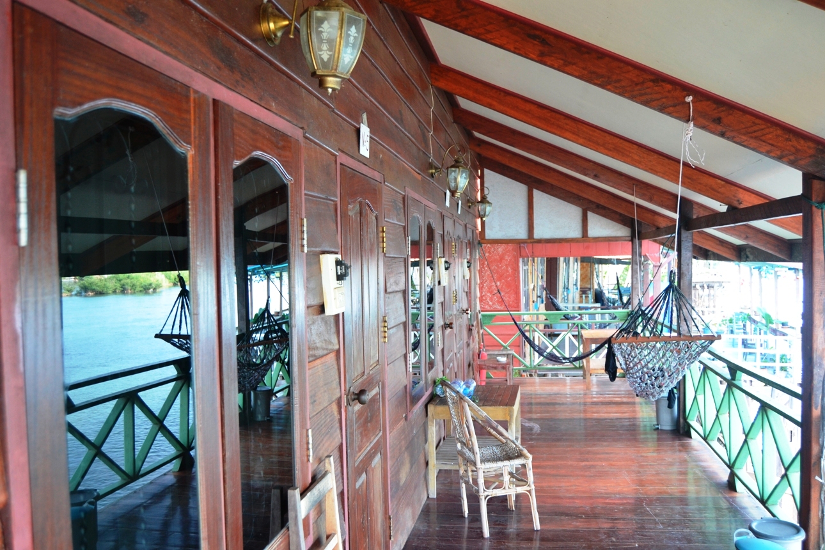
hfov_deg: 61.9
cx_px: 412
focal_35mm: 30
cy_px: 275
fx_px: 687
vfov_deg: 43.6
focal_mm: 20
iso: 400
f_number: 4.5
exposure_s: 1/80
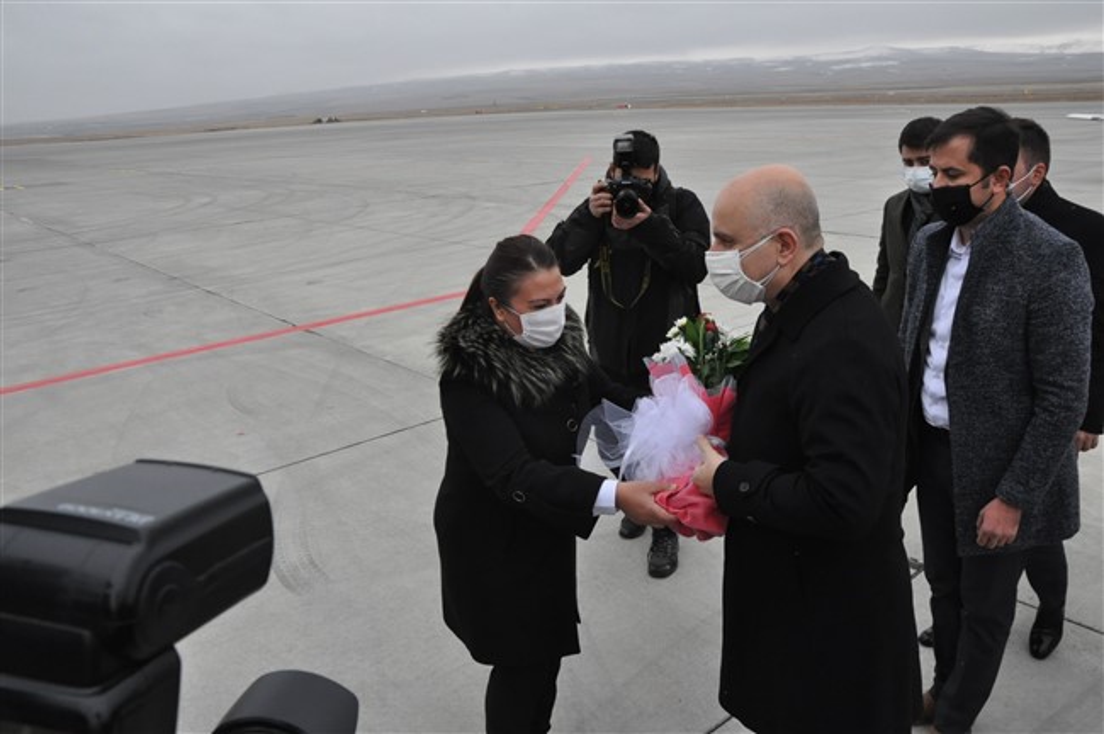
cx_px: 552
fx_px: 827
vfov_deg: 47.8
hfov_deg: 67.4
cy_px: 367
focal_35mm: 27
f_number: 10
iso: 1600
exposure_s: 1/400
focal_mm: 18
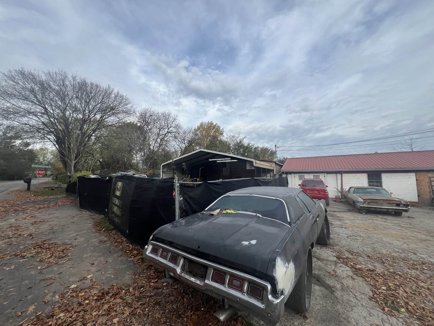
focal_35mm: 13
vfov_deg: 89.9
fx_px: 163
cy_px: 163
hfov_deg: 106.2
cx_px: 217
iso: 32
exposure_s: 1/774
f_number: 1.8
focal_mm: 1.57
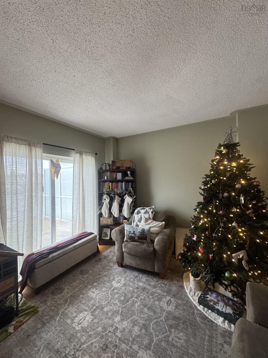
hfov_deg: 85.7
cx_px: 134
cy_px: 179
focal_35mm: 14
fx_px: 145
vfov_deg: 102.1
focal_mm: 2.22
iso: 400
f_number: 2.2
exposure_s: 1/60
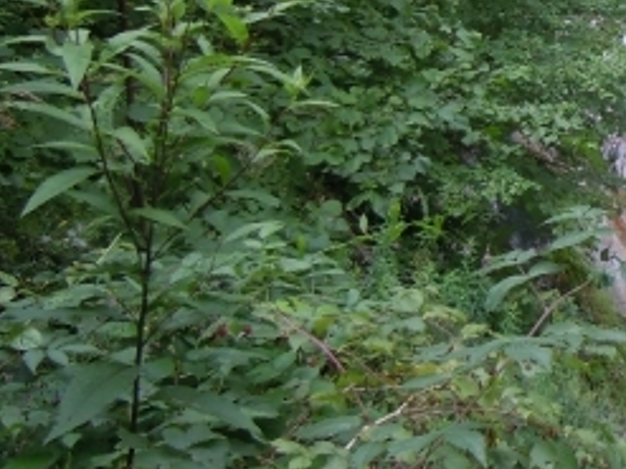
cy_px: 20
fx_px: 1319
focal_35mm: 73
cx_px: 730
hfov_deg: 24.4
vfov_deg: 19.7
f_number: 3.5
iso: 100
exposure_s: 1/80
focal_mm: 5.4
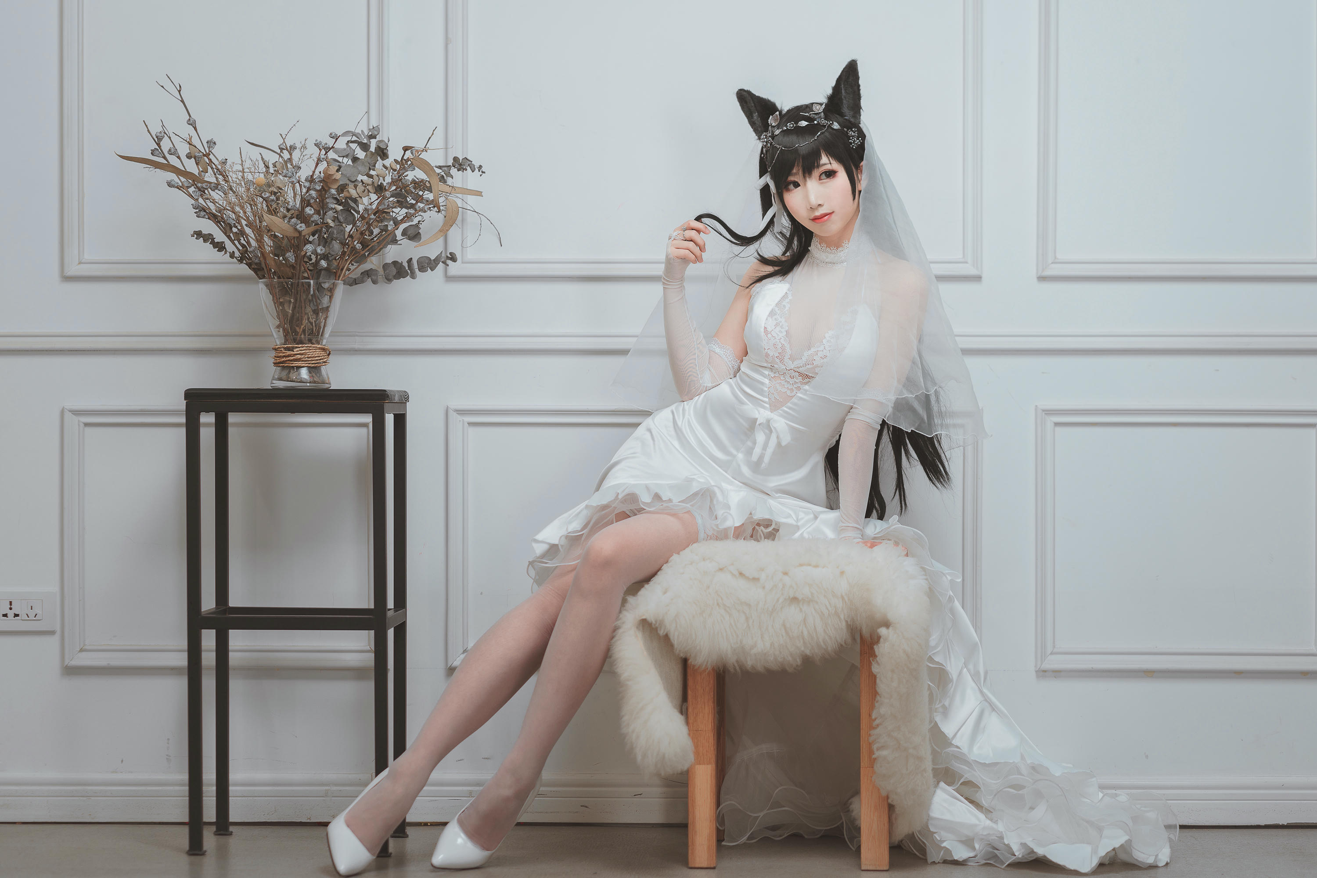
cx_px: 658
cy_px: 439
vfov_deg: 16.1
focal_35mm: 85
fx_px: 3109
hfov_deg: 23.9
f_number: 2.8
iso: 100
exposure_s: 1/125
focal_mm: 85
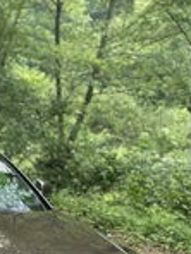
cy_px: 275
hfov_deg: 21.3
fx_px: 478
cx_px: -26
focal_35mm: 65
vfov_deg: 27.5
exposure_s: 1/100
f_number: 1.78
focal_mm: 6.86
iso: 125
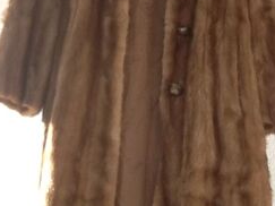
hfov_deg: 22.5
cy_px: 23
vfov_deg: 16.7
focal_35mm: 87
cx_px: 136
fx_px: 691
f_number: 2.4
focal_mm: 2.03
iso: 50
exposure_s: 1/120
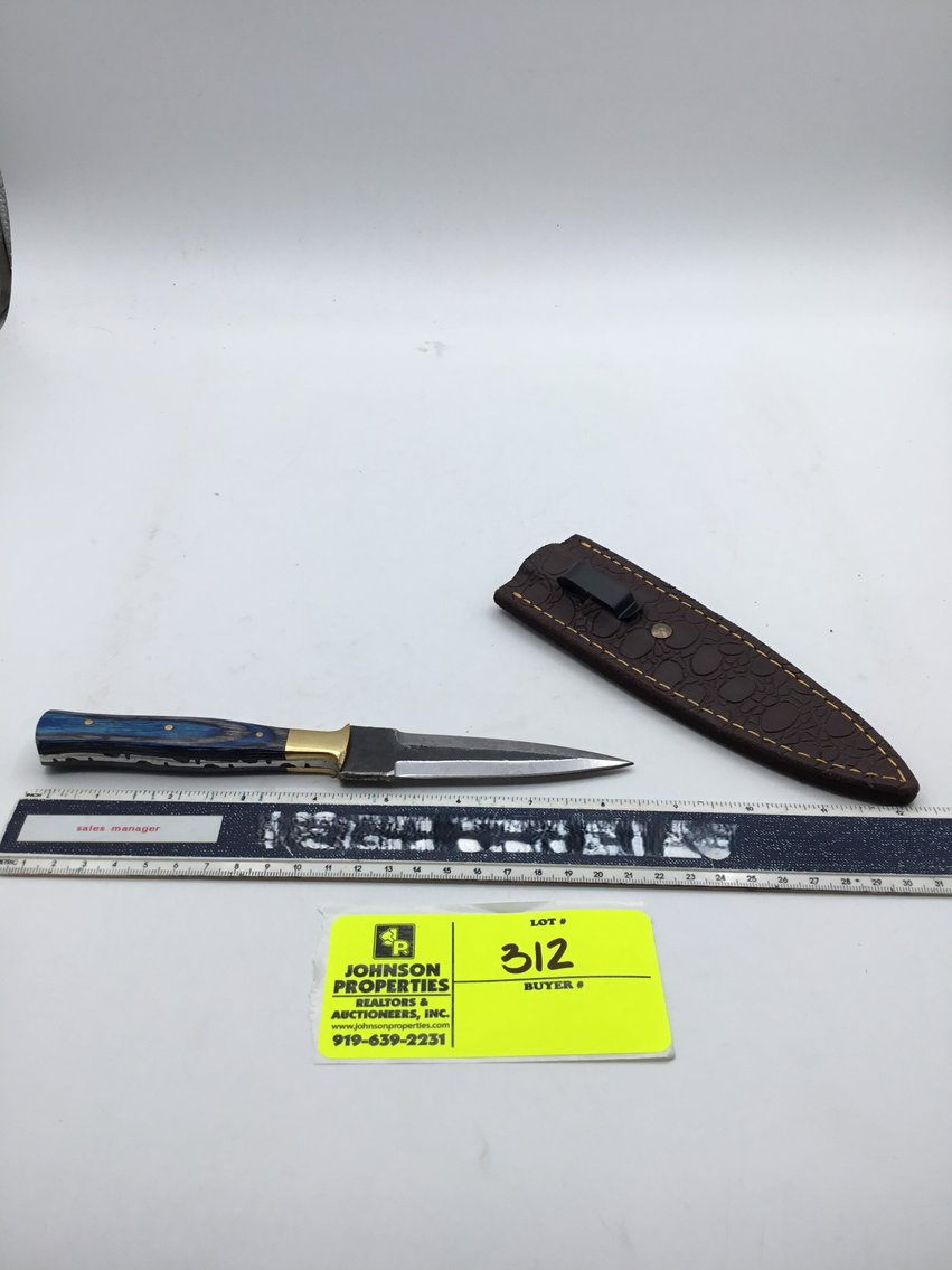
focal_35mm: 31
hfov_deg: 45.4
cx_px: 476
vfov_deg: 58.4
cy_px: 635
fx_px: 1137
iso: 25
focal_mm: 3.3
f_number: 2.4
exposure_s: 1/122
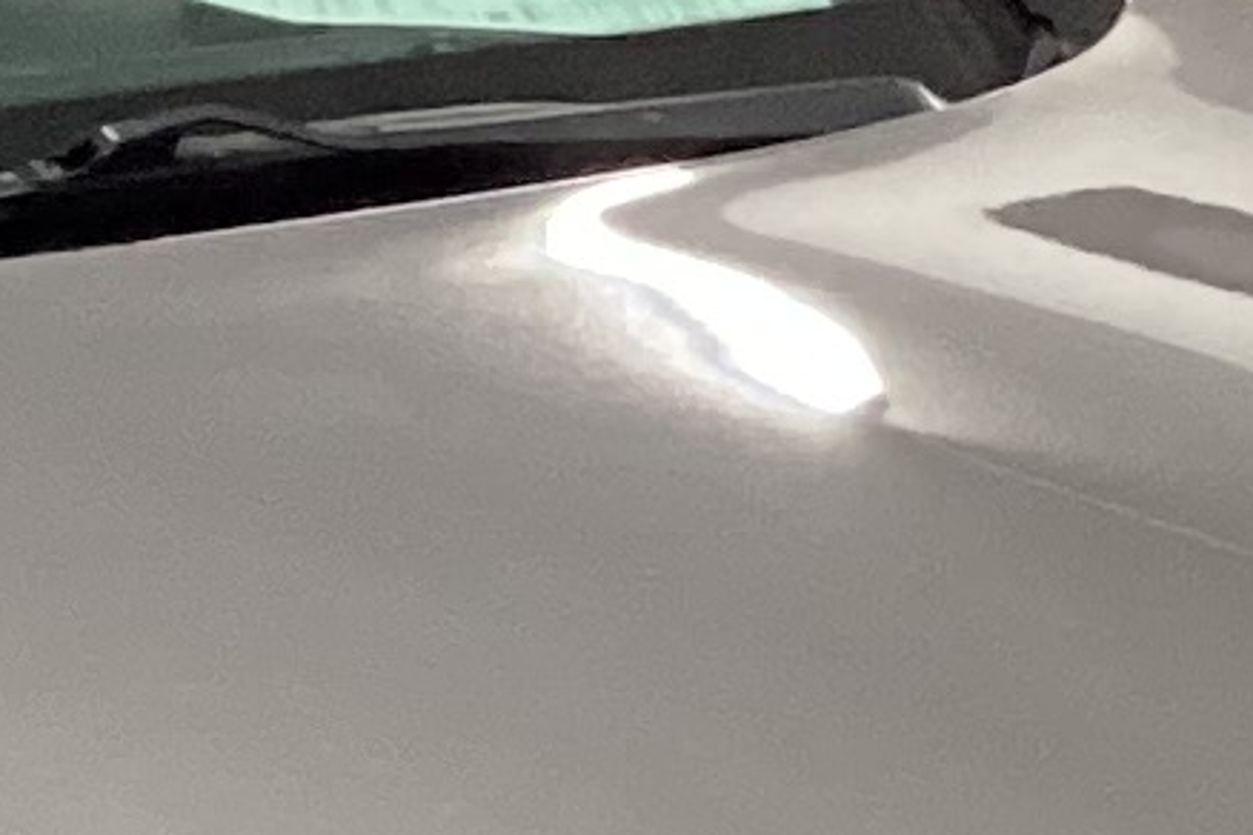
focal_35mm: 240
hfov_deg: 8.4
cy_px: 1401
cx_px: -655
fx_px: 8353
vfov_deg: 5.6
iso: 320
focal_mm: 3.3
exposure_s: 1/60
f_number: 2.4
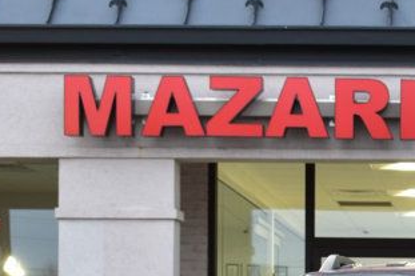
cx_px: 543
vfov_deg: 9.1
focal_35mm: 148
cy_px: 391
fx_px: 1705
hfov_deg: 13.4
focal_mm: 30
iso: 400
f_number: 7.1
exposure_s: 1/25
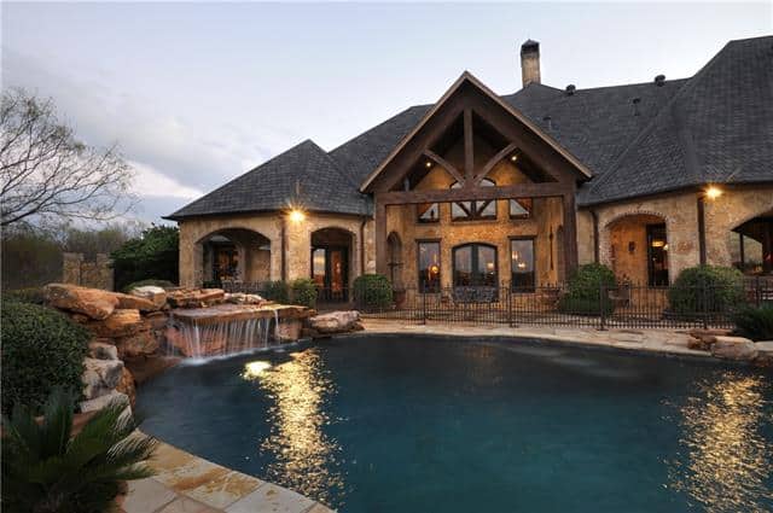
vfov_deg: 70.3
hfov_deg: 93.3
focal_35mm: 17
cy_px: 256
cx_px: 386
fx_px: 365
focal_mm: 17
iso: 400
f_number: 18
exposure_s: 1
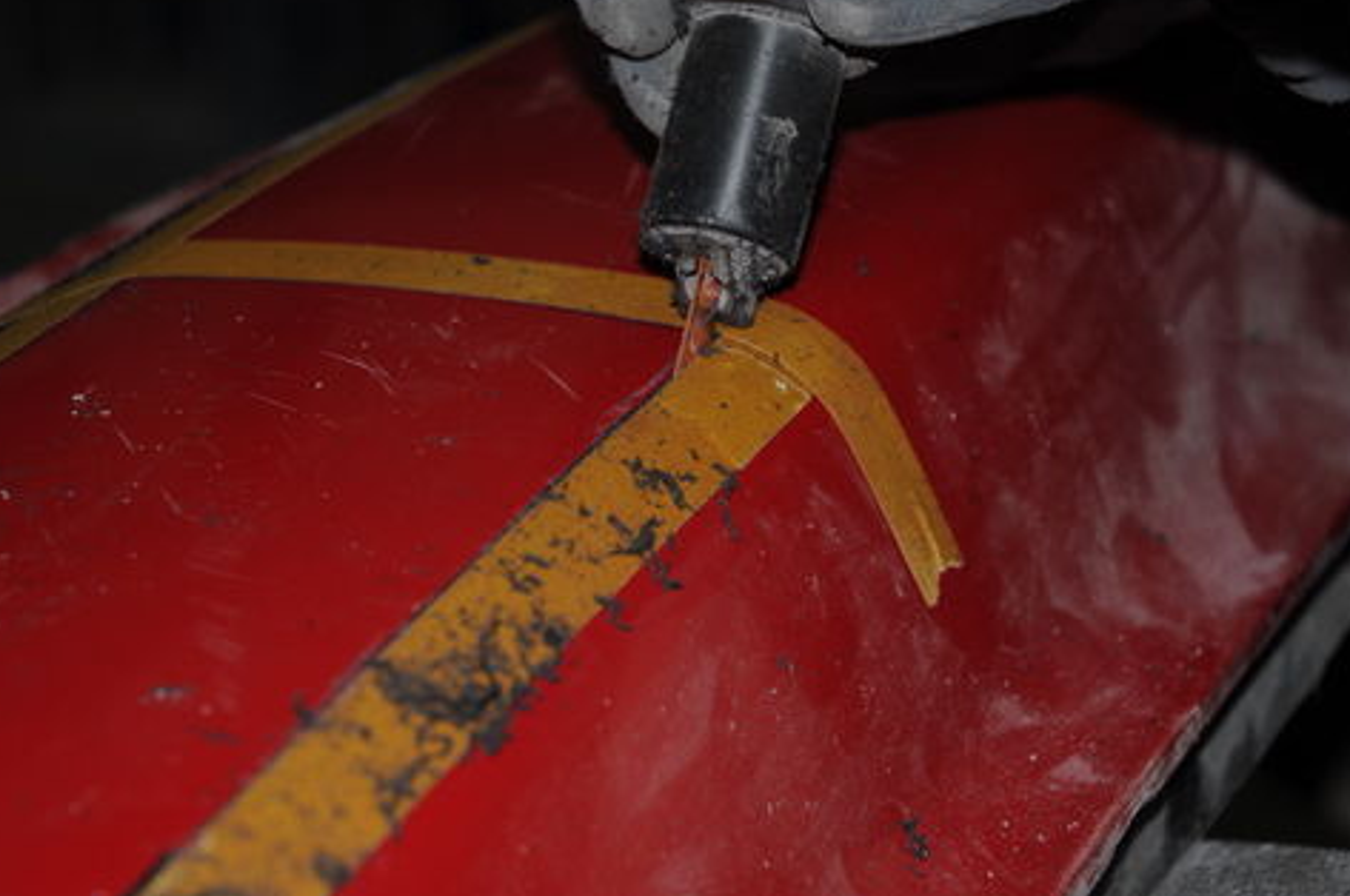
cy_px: 358
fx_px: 5318
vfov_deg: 9.6
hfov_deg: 14.5
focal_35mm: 142
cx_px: 731
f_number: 4.5
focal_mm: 70
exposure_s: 1/60
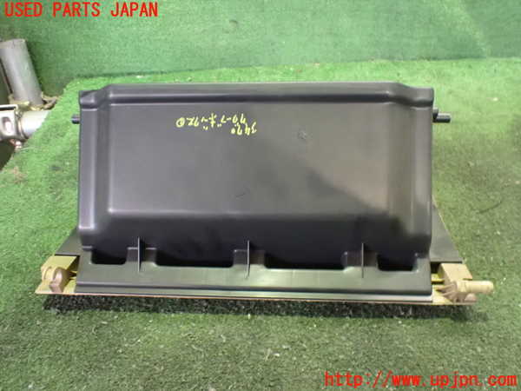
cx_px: 260
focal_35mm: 30
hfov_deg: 60.0
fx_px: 452
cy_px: 196
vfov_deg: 46.8
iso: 1600
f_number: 2.3
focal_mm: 5.4
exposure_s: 1/30
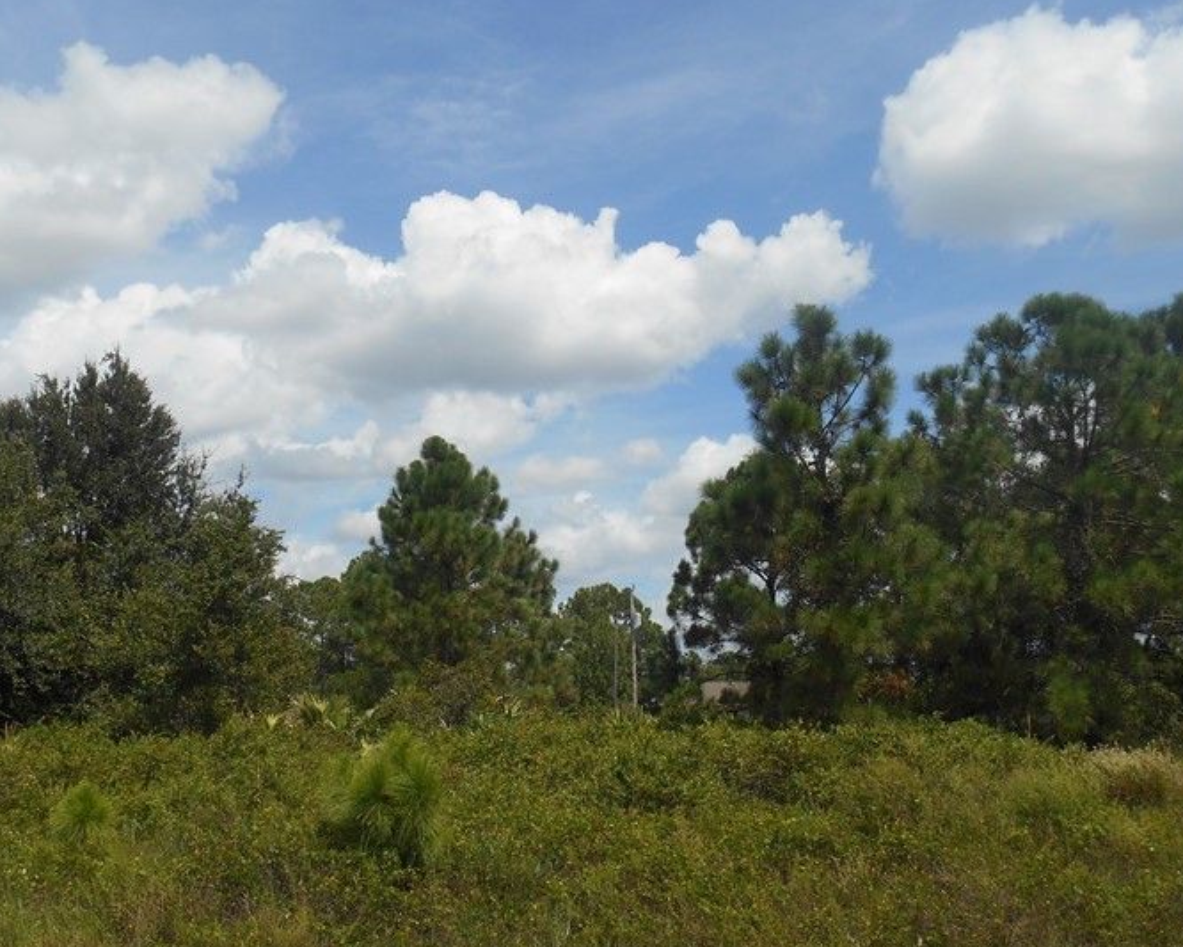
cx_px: 583
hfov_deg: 46.8
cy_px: 533
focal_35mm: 39
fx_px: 1366
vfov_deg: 38.2
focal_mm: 4.7
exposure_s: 1/1250
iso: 80
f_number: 3.4
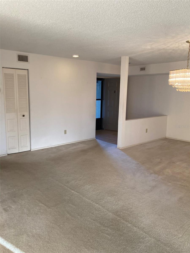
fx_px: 205
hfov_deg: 49.7
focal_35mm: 28
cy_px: 126
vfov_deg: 63.4
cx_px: 95
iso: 125
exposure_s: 1/60
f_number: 1.8
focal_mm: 3.99
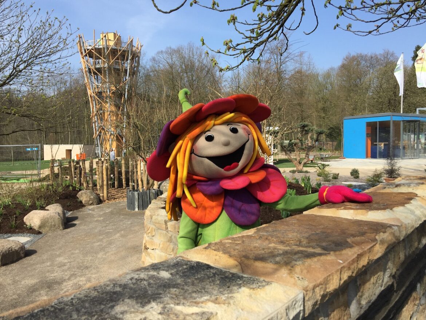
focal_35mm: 29
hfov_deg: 61.6
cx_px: 213
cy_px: 160
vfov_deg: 48.2
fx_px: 357
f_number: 2.2
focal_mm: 4.15
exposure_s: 1/1364
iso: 32
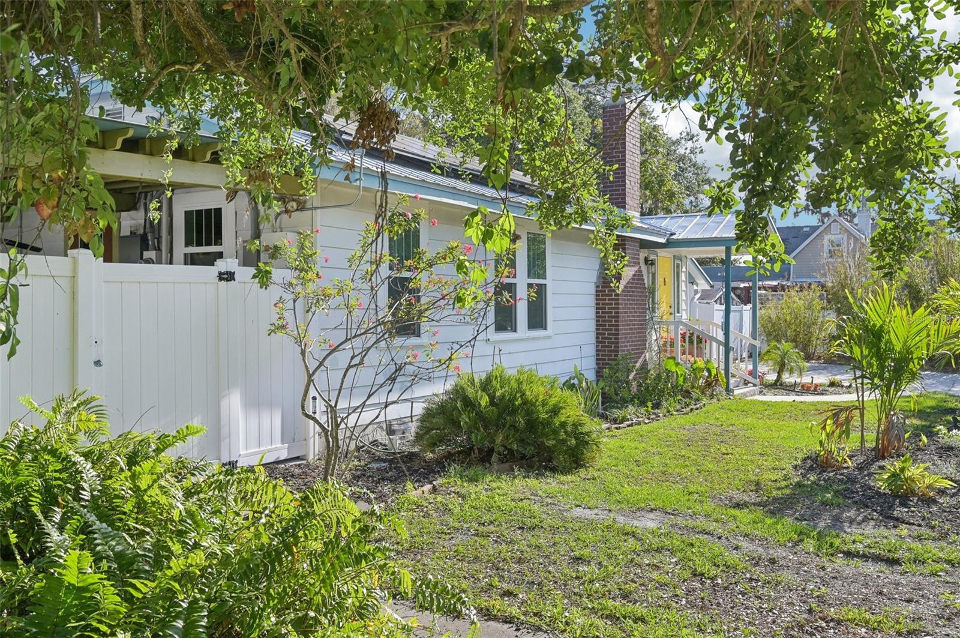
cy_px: 319
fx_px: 799
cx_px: 480
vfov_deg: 43.5
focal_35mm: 30
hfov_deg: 62.0
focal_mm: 30
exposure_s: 1/500
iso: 400
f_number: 8
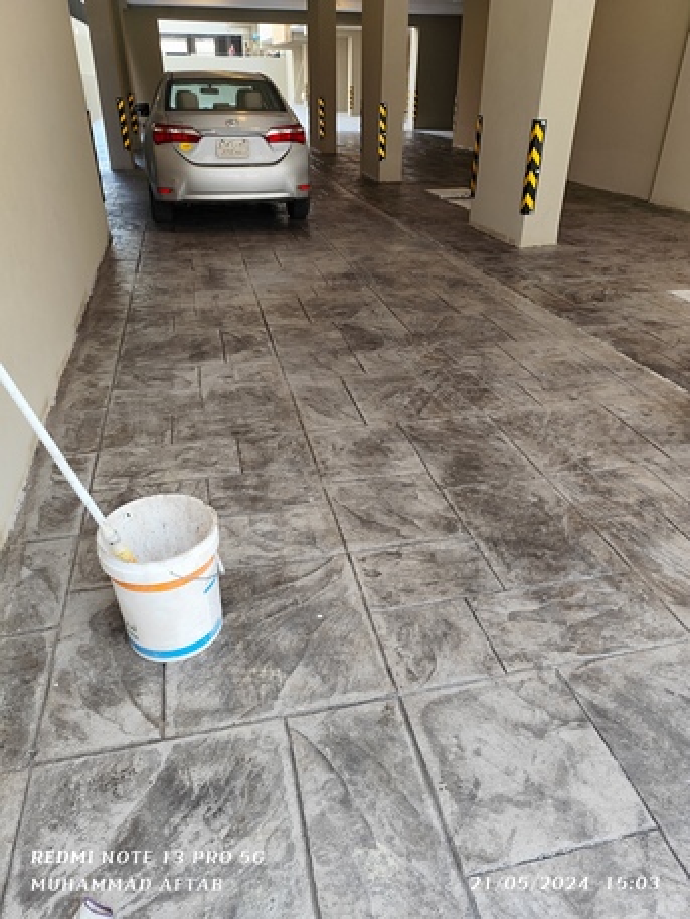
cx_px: 345
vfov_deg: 73.9
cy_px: 460
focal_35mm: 23
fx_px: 611
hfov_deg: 58.9
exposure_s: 1/120
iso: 100
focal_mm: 6.19
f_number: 1.65
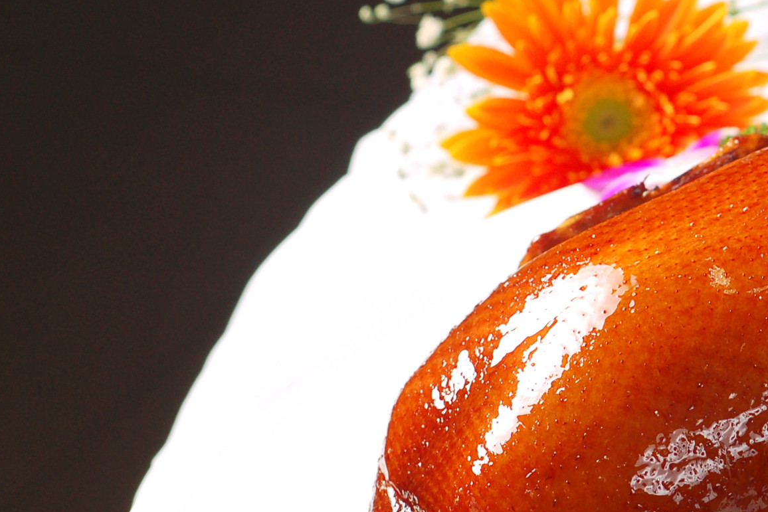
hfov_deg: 12.5
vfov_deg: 8.5
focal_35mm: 162
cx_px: 824
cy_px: 408
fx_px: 3456
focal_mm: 50
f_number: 5.6
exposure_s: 1/250
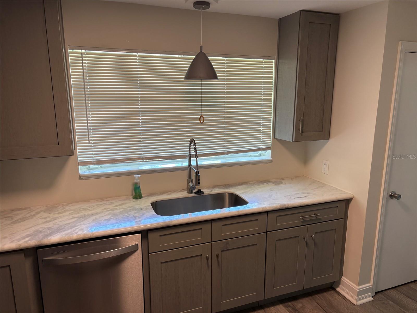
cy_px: 156
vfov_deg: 53.1
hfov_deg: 67.3
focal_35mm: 26
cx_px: 208
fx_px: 313
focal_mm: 5.96
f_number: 1.6
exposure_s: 1/120
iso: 80
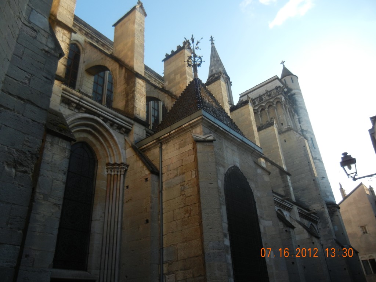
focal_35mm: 30
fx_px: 326
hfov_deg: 60.0
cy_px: 141
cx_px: 188
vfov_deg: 46.8
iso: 160
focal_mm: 5.4
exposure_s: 1/280
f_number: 3.5
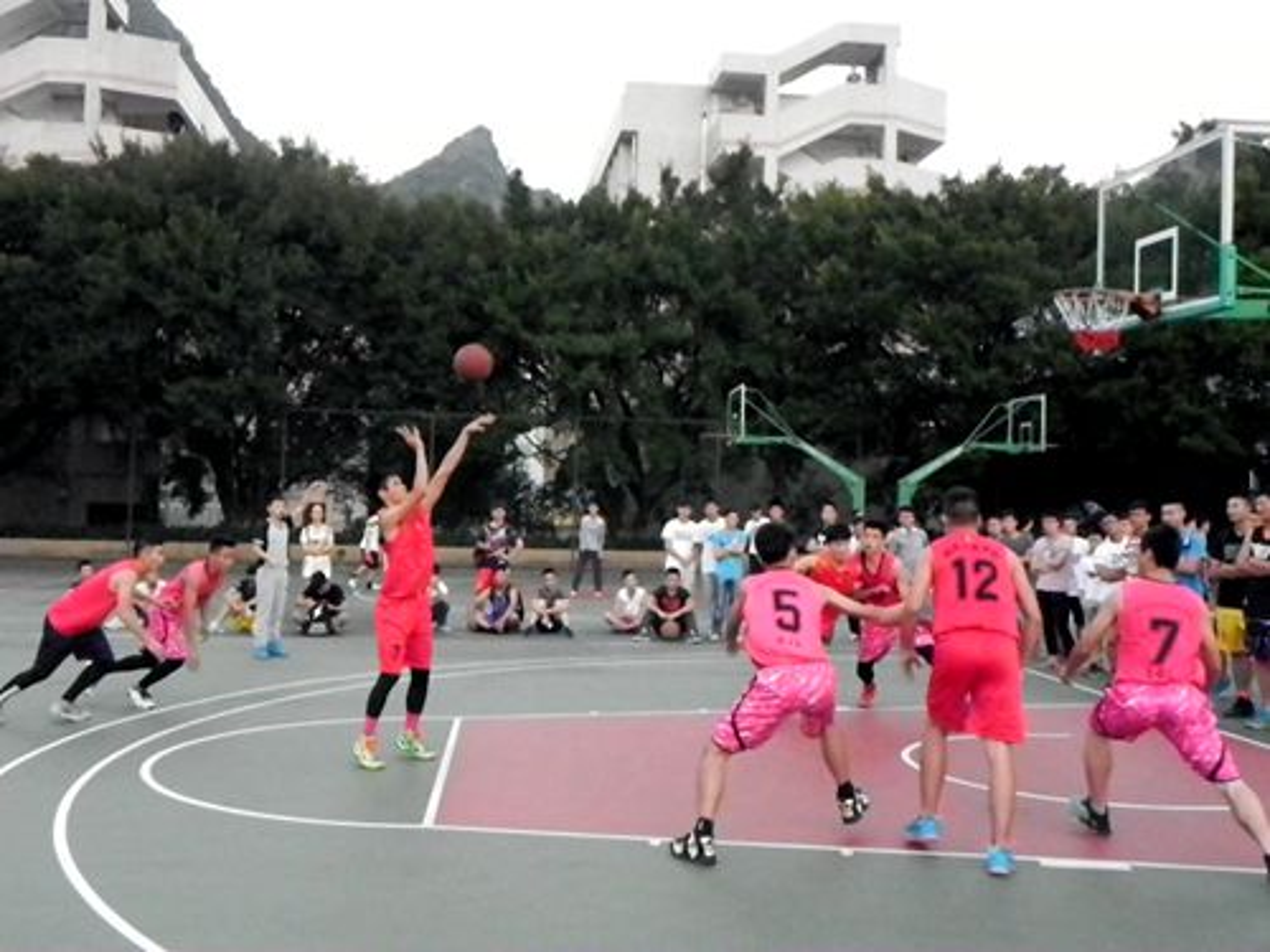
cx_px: 635
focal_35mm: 37
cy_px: 476
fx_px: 1357
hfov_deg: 50.1
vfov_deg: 38.7
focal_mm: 6.6
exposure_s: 1/250
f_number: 3.2
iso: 2832
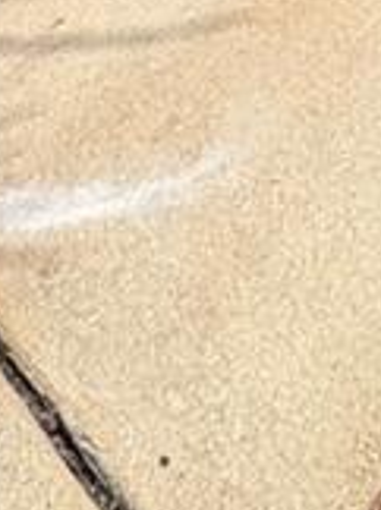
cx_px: 362
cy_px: -1155
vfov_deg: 10.4
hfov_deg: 14.0
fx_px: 1530
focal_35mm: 104
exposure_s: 1/1323
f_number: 2.2
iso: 64
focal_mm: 2.22
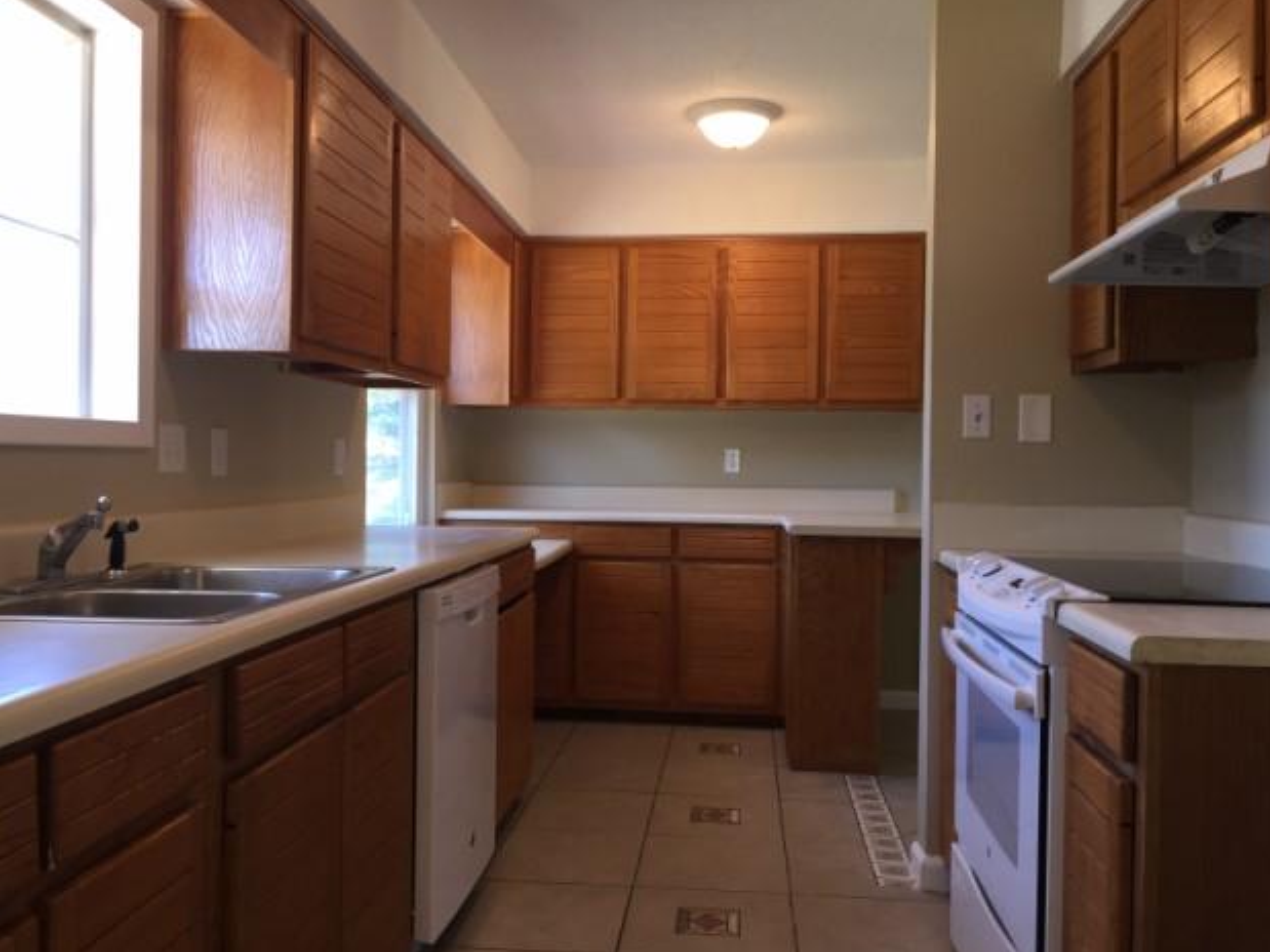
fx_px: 1100
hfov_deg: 60.0
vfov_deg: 46.8
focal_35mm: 30
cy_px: 480
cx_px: 622
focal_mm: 4.15
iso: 40
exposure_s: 1/30
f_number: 2.2
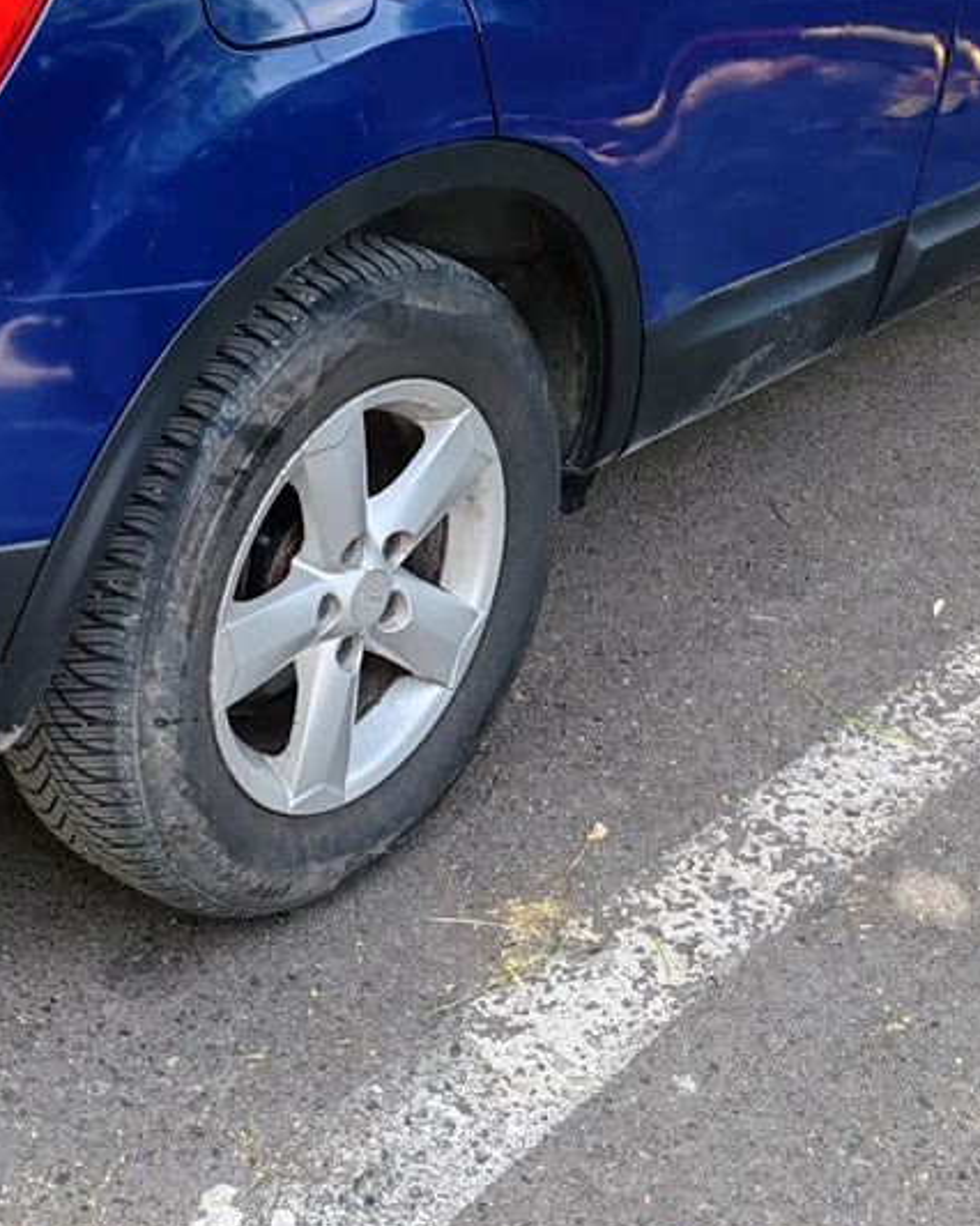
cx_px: 391
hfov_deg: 23.1
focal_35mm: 66
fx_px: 2394
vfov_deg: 28.0
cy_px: 216
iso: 80
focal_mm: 6.12
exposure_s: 1/260
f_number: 1.9
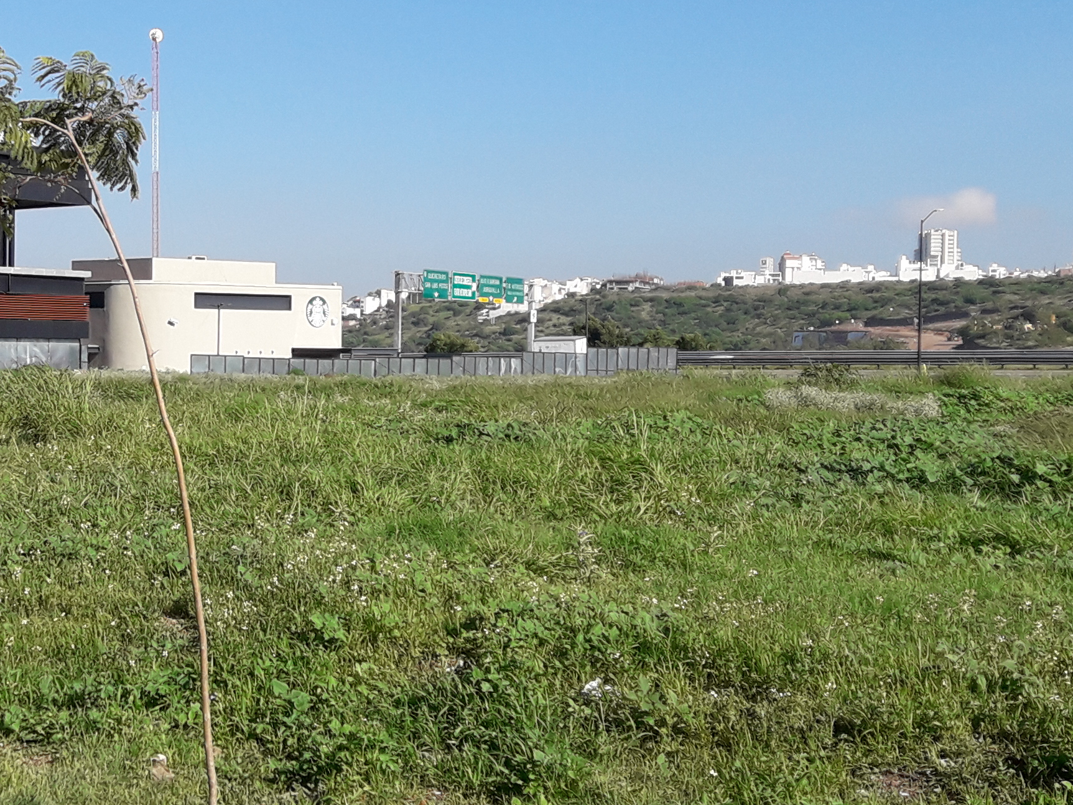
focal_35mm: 67
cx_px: 255
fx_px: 2077
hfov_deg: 28.5
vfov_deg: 21.9
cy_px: 358
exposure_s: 1/1543
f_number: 1.9
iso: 40
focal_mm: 3.7
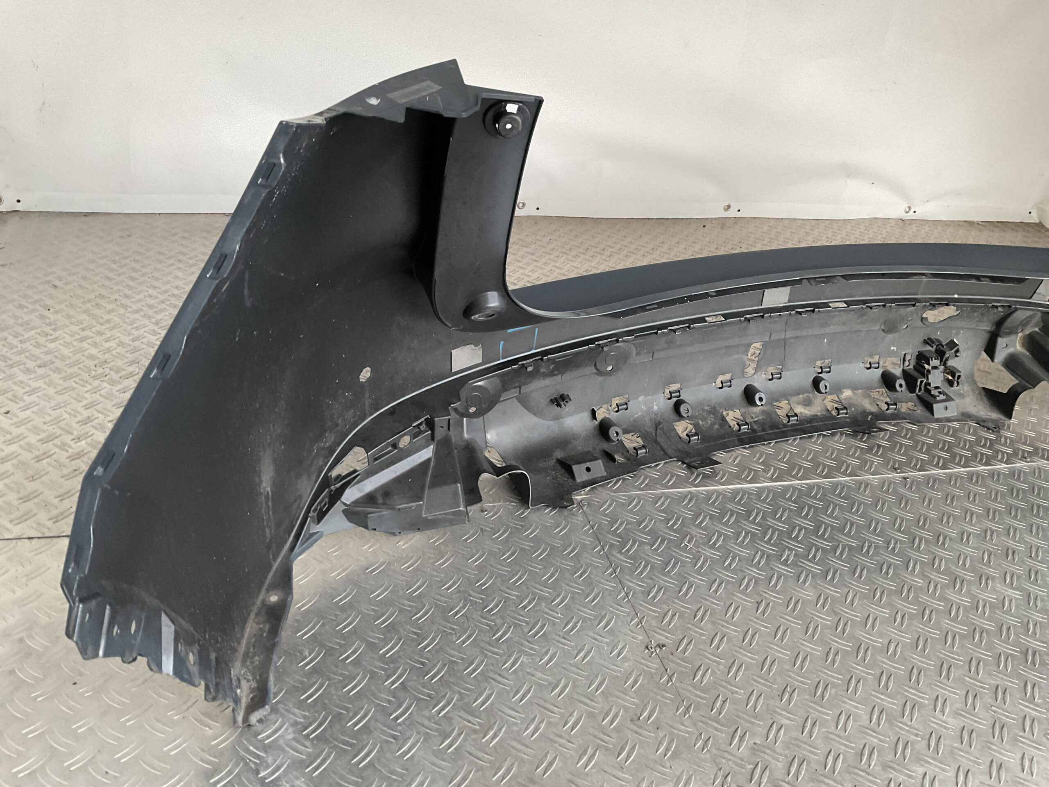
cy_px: 394
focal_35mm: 29
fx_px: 879
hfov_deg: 61.7
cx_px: 524
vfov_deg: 48.2
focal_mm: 3
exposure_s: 1/50
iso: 100
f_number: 1.8
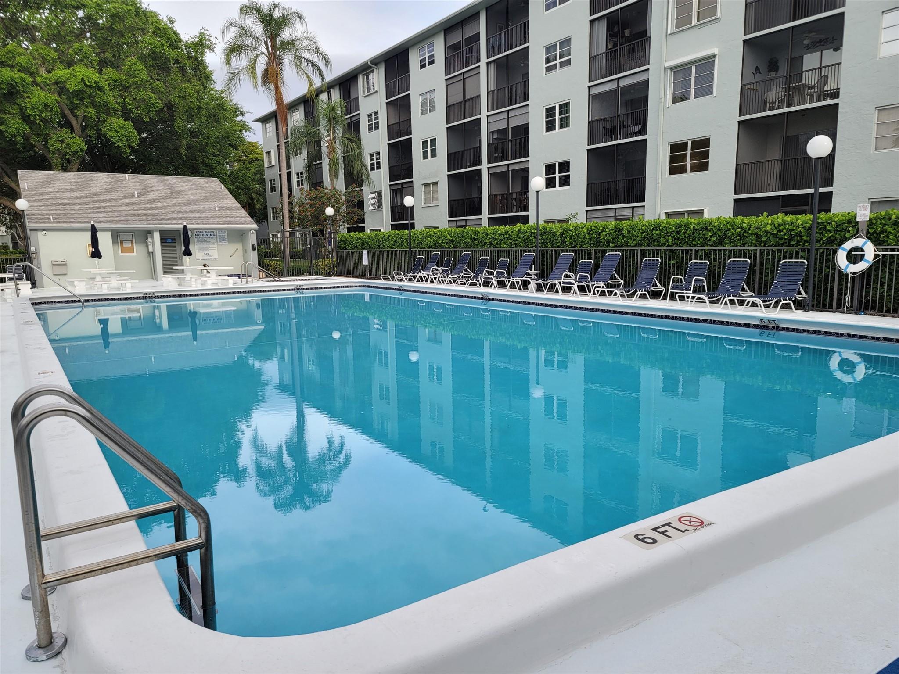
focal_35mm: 25
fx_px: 649
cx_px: 450
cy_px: 337
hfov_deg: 69.4
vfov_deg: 54.9
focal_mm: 7
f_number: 1.8
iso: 20
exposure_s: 1/145
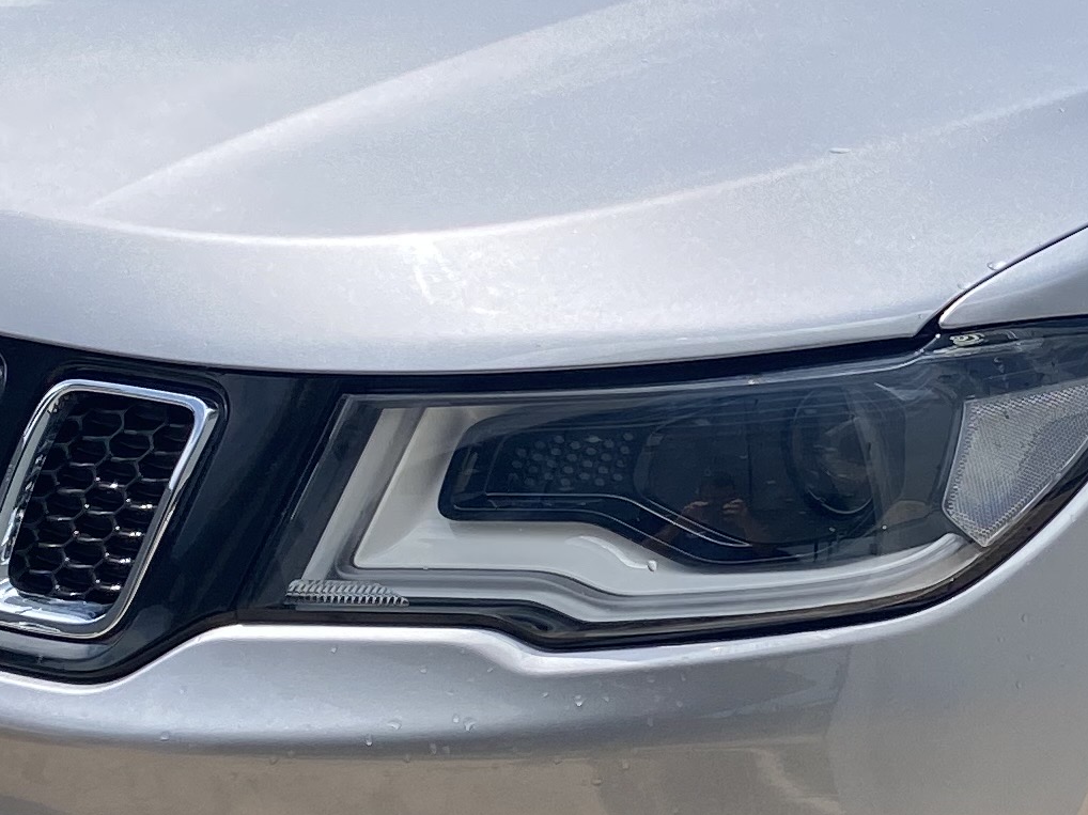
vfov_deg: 14.4
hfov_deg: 18.7
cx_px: 1043
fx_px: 3237
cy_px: 485
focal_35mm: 103
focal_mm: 4.25
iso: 32
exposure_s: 1/3040
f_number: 1.8
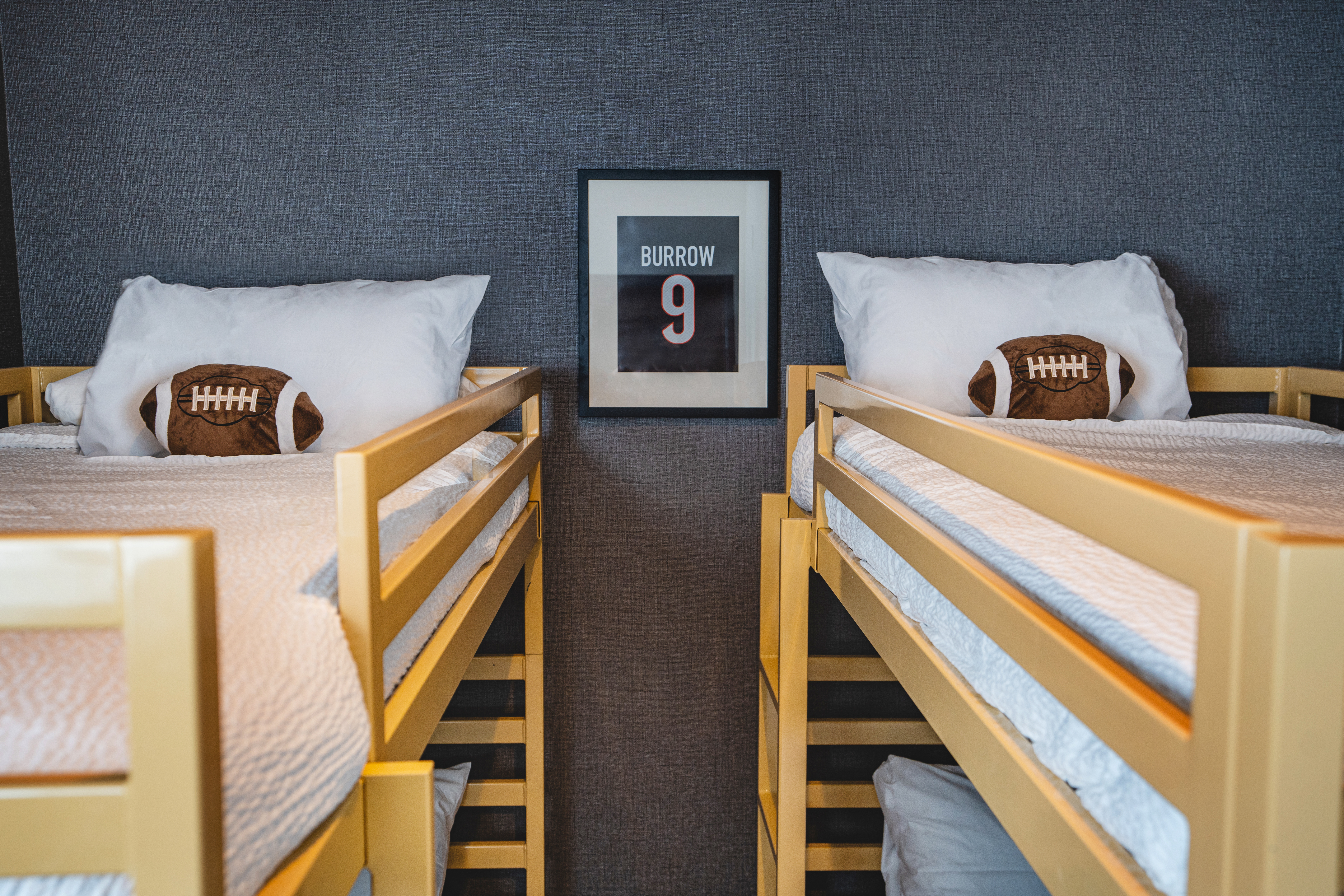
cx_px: 672
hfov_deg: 54.4
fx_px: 1307
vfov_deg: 37.9
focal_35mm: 35
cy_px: 448
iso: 400
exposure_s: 1/60
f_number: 4
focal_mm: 35
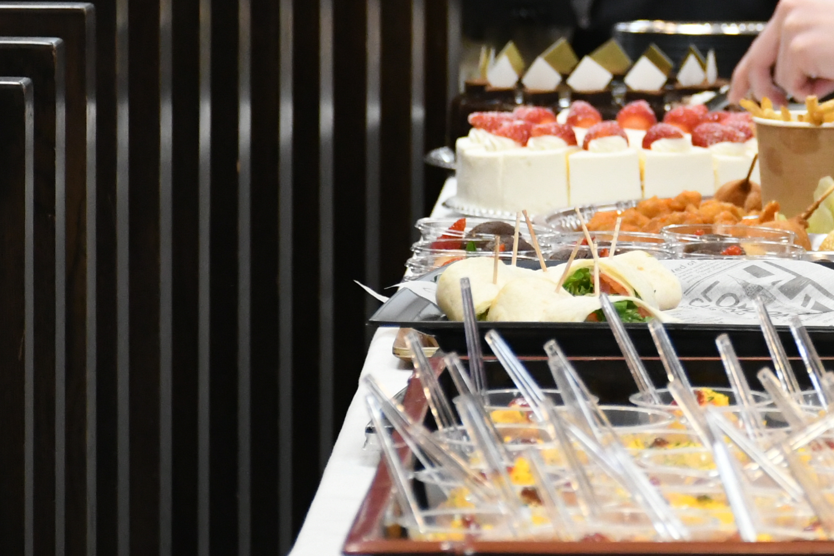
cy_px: -11
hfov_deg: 7.3
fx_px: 6486
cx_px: 928
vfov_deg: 4.9
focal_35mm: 280
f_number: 5
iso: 3200
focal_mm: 70
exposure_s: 1/320
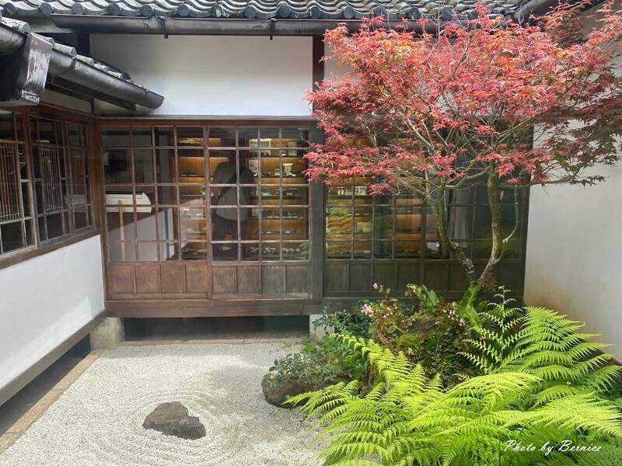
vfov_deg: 53.1
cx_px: 311
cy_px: 233
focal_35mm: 26
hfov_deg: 67.3
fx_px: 467
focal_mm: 4.25
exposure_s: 1/487
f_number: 1.8
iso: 32
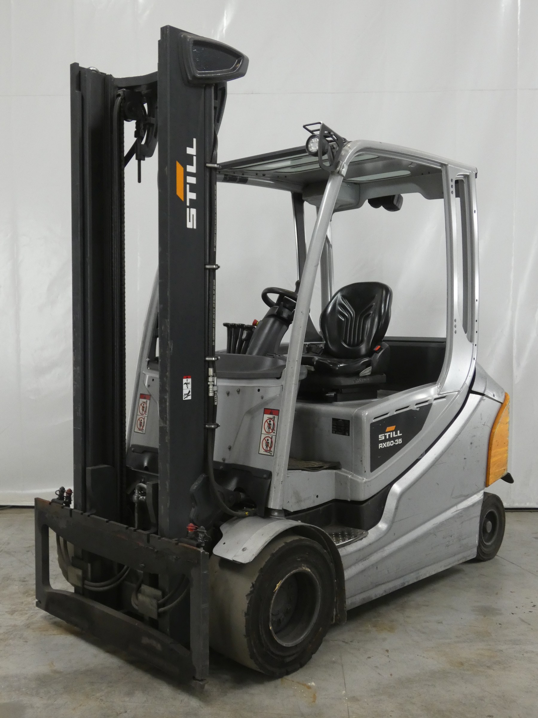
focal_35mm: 36
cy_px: 359
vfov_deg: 51.4
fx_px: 746
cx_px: 269
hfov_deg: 39.7
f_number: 3.5
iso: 400
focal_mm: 6.5
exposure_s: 1/80
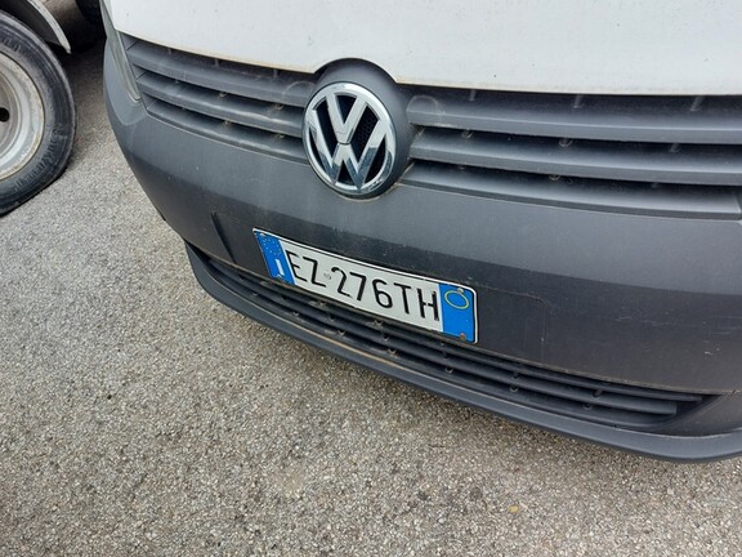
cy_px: 268
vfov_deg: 54.9
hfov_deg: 69.4
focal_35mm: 25
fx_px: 536
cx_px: 358
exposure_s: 1/187
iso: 32
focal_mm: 5.23
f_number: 1.8
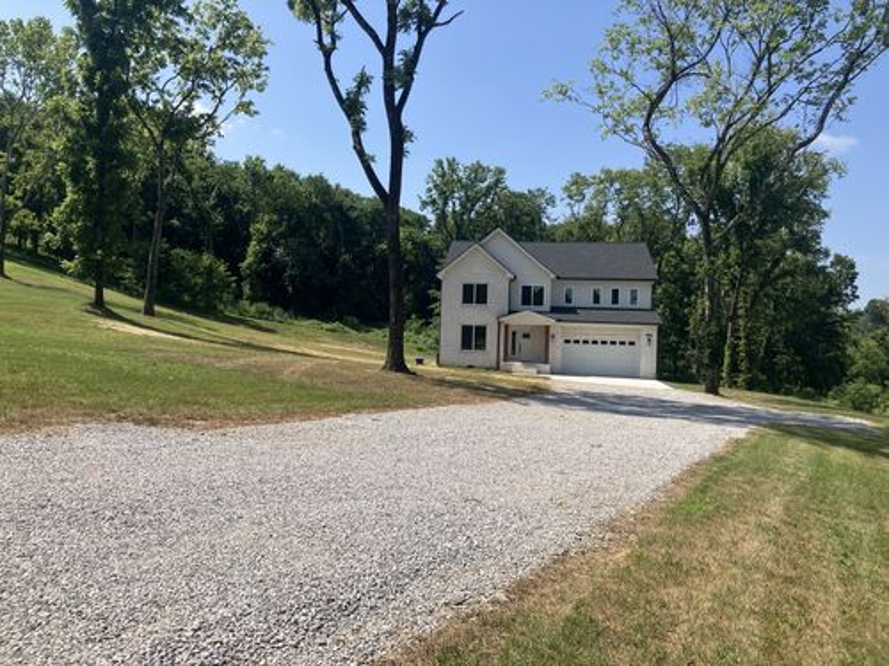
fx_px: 719
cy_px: 333
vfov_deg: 49.7
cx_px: 444
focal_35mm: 28
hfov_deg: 63.4
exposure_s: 1/2024
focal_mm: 3.99
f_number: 1.8
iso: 32
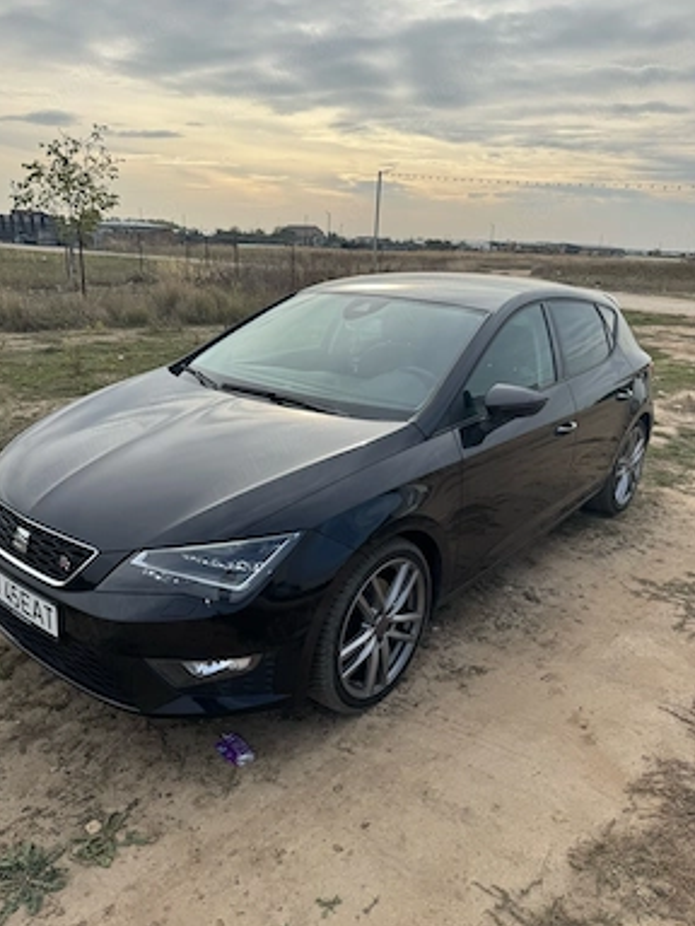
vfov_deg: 69.4
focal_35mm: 25
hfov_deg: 54.9
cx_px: 335
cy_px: 473
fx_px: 669
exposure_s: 1/3802
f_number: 1.78
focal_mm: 6.76
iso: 80
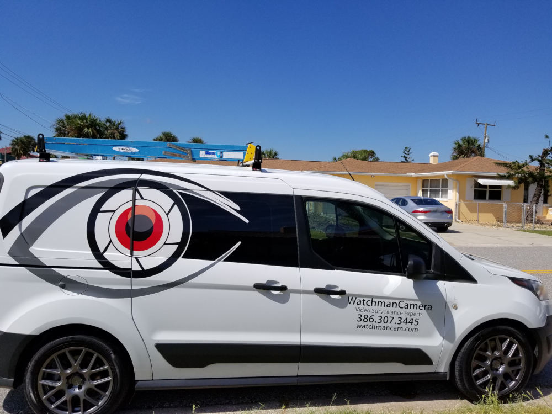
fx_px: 415
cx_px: 276
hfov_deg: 67.3
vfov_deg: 53.1
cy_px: 207
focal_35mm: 26
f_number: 1.7
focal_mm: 4.25
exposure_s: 1/4240
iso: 50
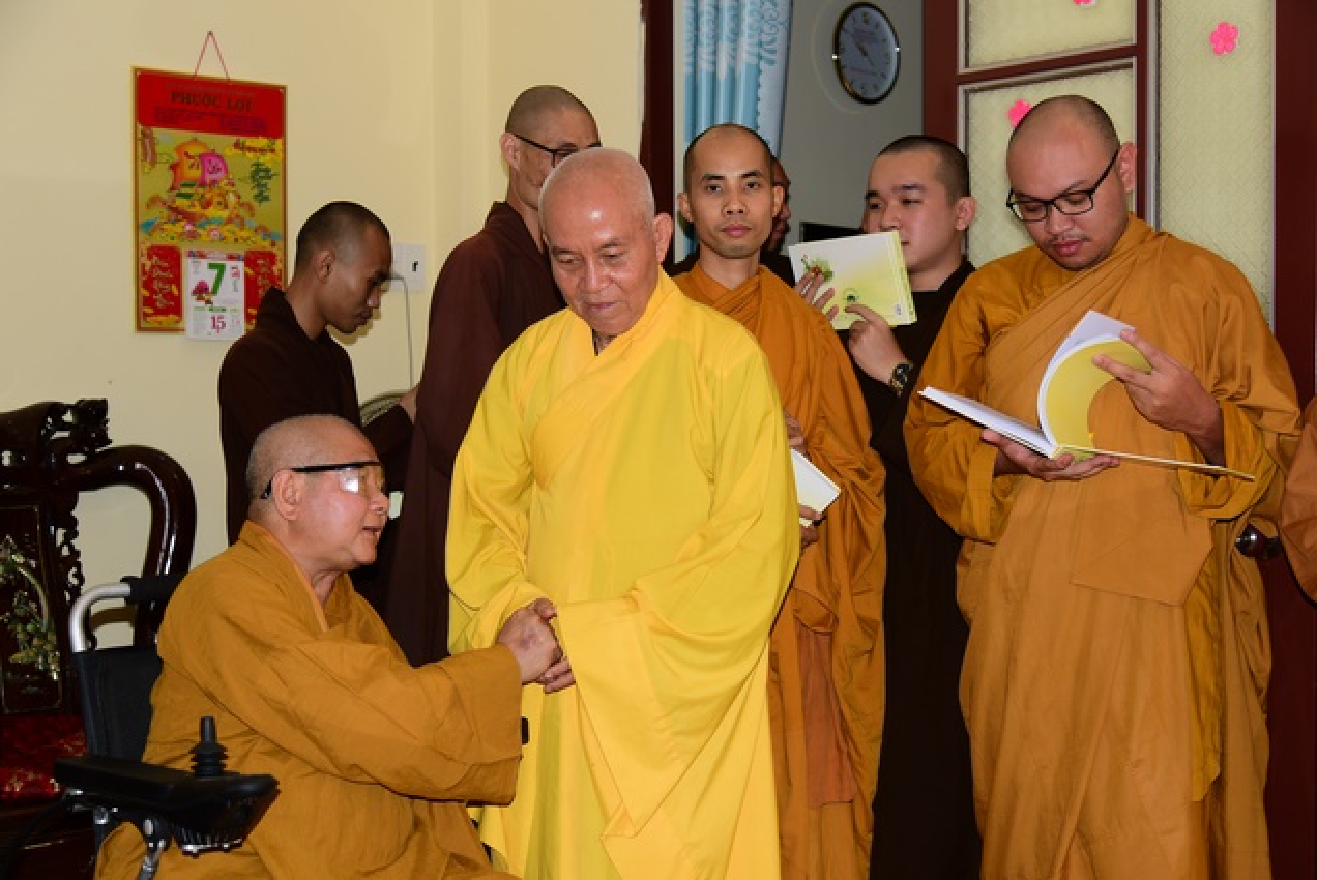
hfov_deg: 41.9
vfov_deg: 28.7
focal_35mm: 47
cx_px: 665
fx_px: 1721
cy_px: 433
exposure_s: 1/60
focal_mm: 46
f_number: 4
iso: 320
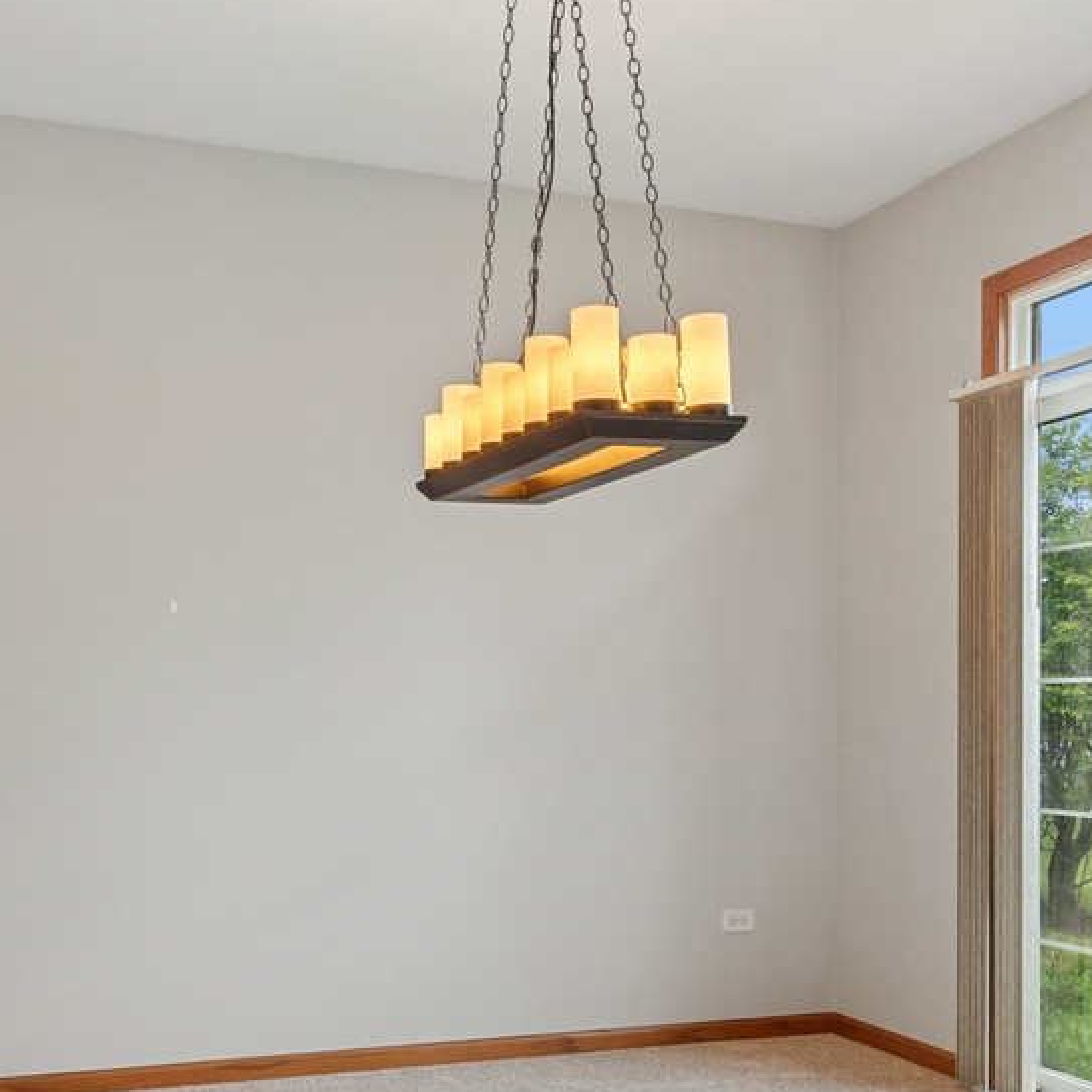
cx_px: 519
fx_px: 1356
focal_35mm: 38
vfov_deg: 43.5
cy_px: 686
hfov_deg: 43.8
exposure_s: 1/60
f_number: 8
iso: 400
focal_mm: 10
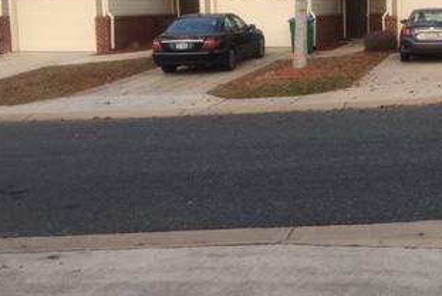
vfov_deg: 21.9
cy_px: 117
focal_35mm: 62
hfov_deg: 30.4
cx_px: 425
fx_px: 762
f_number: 2.2
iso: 32
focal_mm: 4.15
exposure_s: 1/60
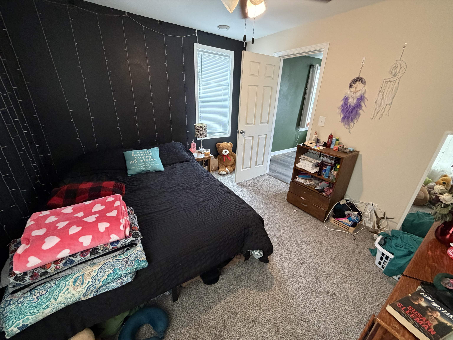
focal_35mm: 14
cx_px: 226
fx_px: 183
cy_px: 170
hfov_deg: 102.1
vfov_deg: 85.7
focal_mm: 2.22
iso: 500
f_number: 2.2
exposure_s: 1/60
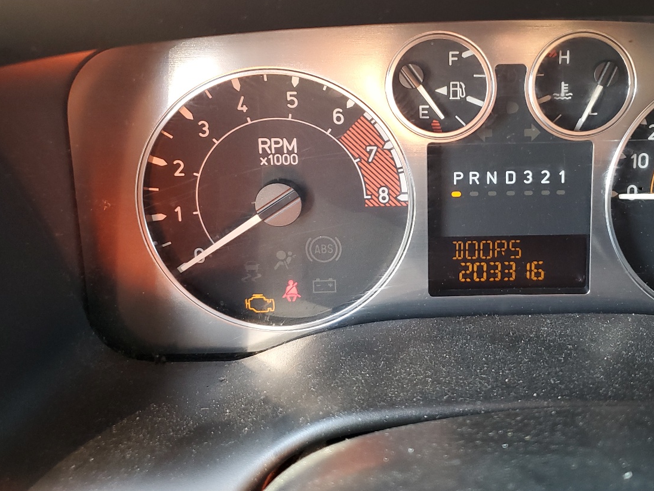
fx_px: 718
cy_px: 197
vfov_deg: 37.6
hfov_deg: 47.7
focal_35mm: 38
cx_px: 465
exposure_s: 1/60.2
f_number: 1.5
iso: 71
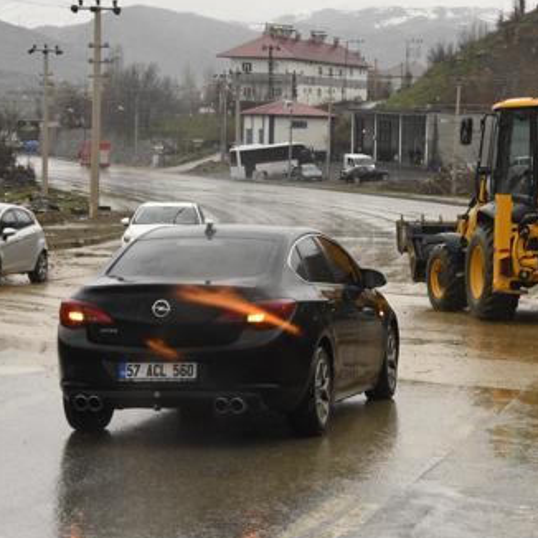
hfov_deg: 15.1
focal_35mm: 115
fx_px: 2022
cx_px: 366
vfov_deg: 15.2
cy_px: 267
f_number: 10
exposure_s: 1/400
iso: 1250
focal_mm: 48
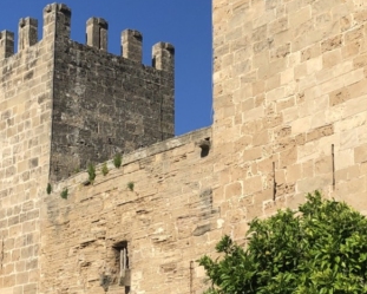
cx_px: 186
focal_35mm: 90
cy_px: 207
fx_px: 978
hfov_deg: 21.3
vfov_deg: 17.0
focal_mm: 3.99
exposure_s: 1/2667
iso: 20
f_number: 1.8
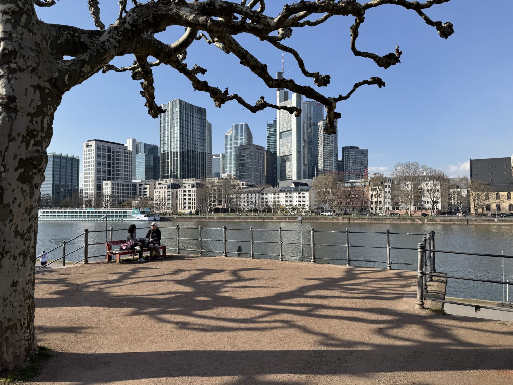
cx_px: 256
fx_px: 356
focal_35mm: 24
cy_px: 192
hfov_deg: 71.6
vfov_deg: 56.8
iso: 80
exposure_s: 1/4950
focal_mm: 6.76
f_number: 1.78
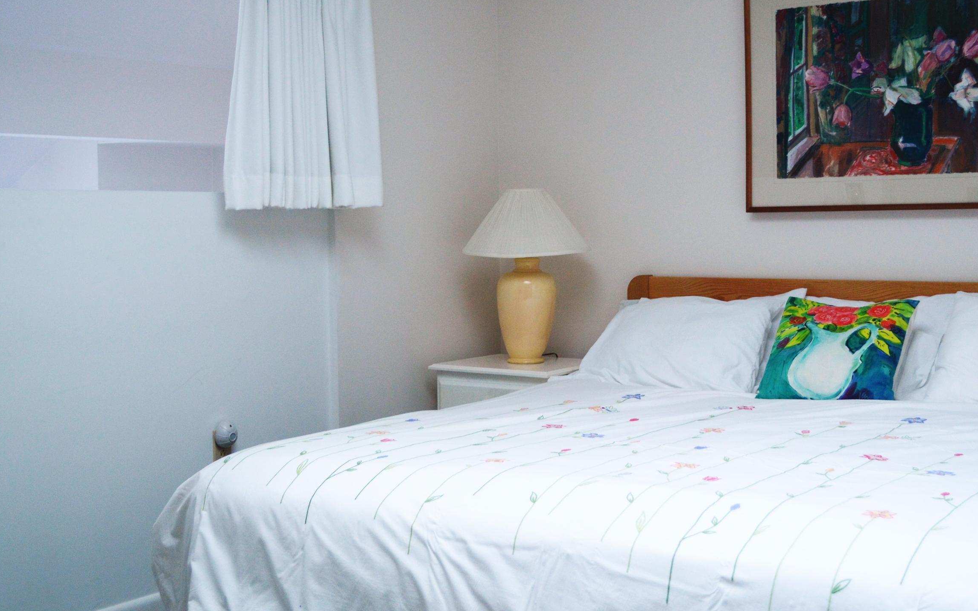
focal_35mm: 48
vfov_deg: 26.8
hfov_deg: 41.7
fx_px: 1279
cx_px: 555
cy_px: 259
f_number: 4
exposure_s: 1/60
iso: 400
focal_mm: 24
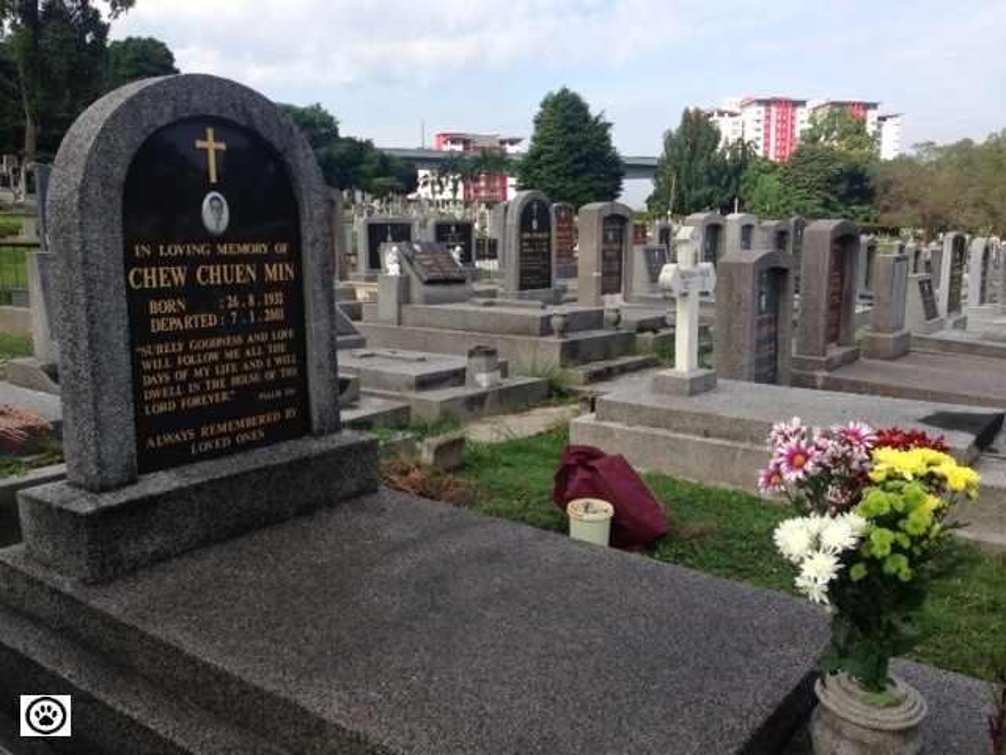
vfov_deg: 42.9
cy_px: 378
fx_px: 959
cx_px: 503
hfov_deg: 55.4
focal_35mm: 33
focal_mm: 4.12
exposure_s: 1/1022
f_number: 2.4
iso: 50
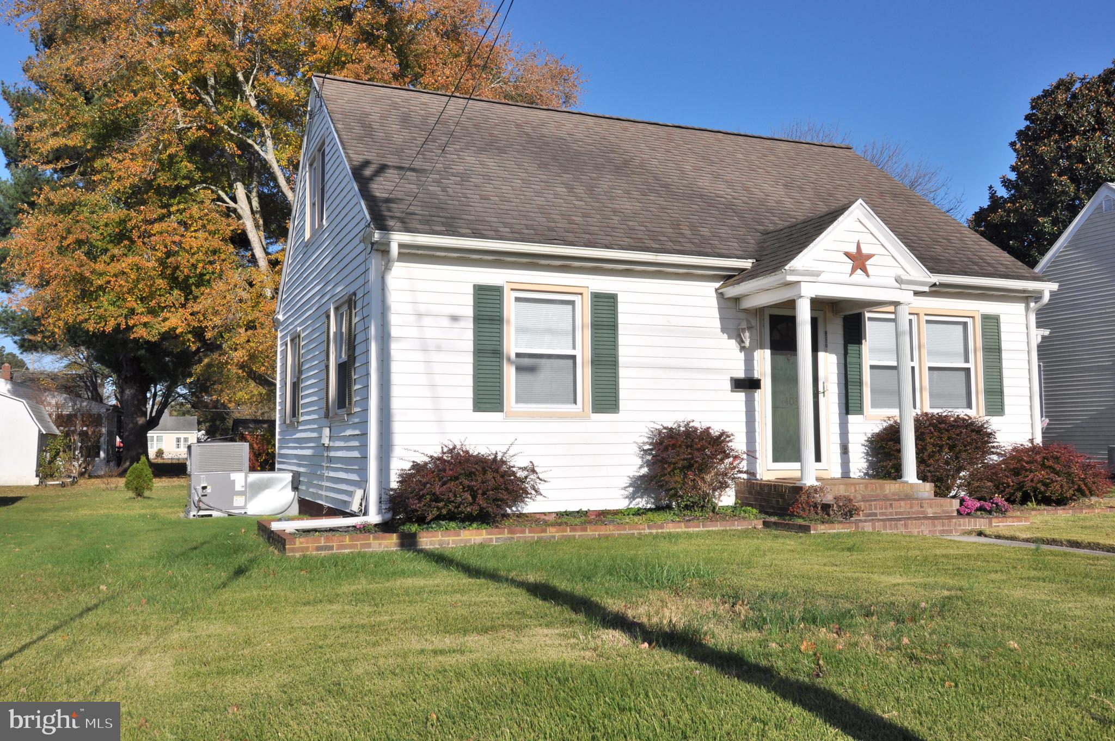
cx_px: 558
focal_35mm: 30
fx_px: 928
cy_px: 370
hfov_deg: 62.0
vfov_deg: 43.5
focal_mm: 20
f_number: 11
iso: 200
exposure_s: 1/500
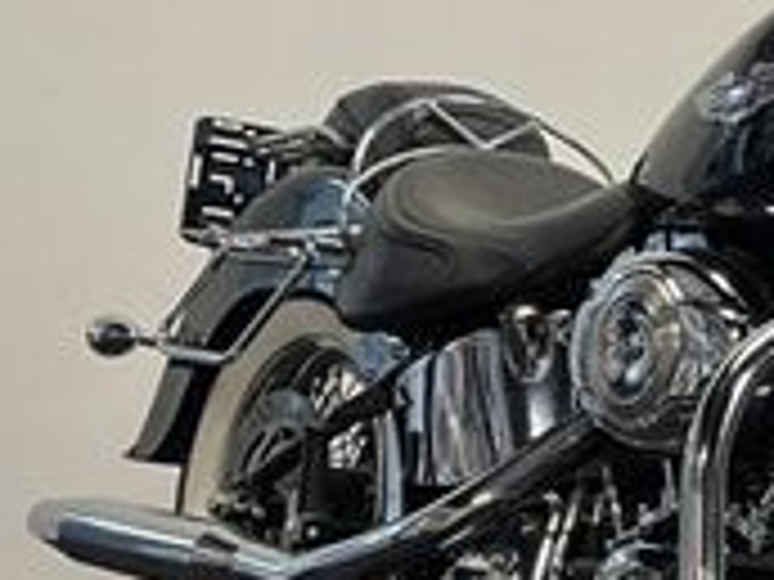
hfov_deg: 18.7
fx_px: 2169
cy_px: 324
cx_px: 1030
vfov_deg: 15.2
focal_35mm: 97
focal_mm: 5.1
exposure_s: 1/50
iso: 80
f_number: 1.6
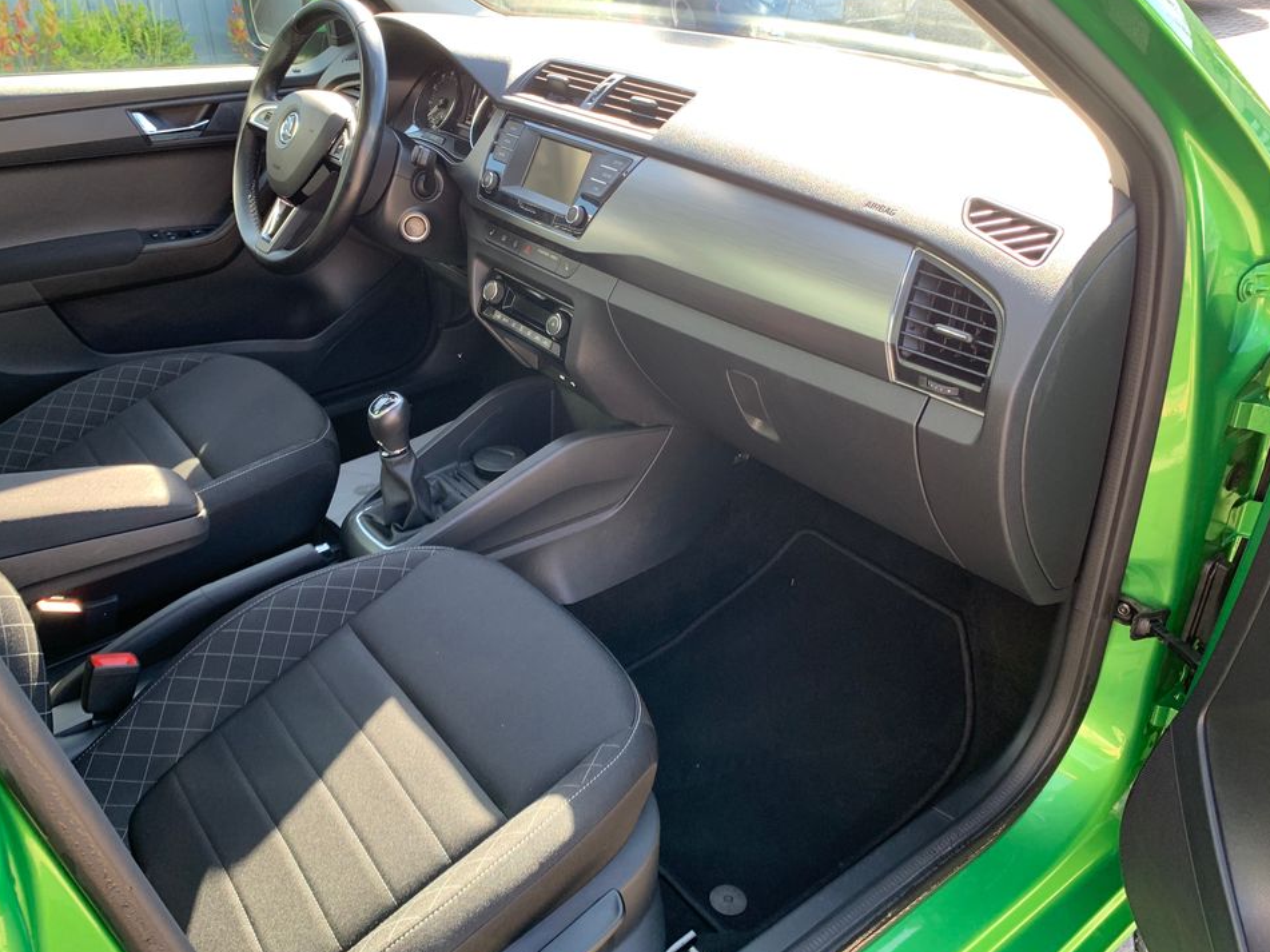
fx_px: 1027
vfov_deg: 49.7
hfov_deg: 63.4
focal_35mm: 28
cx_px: 617
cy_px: 459
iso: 64
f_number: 1.8
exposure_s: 1/121
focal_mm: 4.25
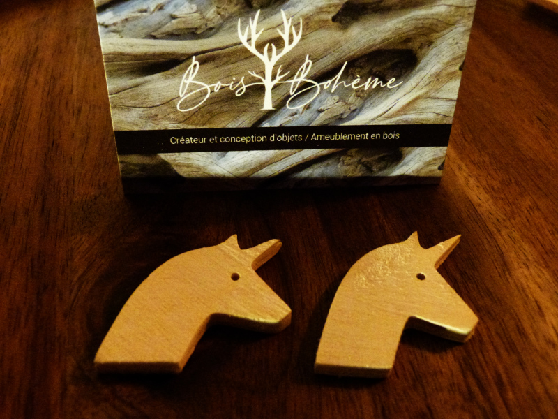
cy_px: 210
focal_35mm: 33
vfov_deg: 42.9
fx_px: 532
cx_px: 279
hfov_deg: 55.4
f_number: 3
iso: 1000
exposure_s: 1/8
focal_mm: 5.9
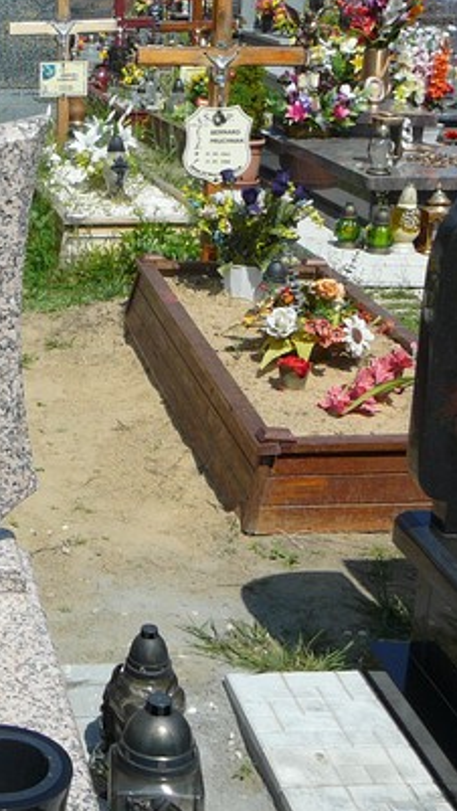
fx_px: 1420
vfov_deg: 31.8
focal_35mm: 66
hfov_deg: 17.1
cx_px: -148
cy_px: 336
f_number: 5
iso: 80
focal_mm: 5.6
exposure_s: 1/640
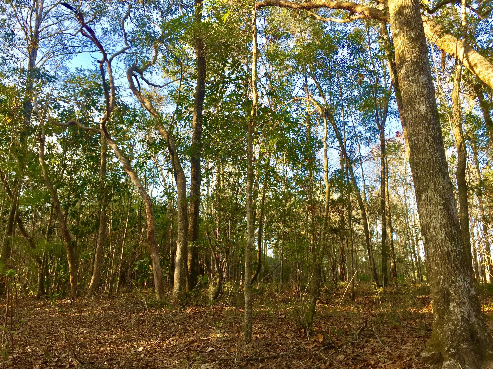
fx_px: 413
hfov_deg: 61.7
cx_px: 246
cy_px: 184
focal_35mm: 29
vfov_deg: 48.2
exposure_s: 1/178
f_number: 2.2
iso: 32
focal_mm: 4.15
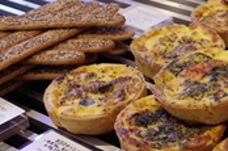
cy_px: 143
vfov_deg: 14.8
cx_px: 257
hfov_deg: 21.3
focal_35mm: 90
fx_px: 572
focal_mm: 21.25
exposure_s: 1/50
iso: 1600
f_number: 5
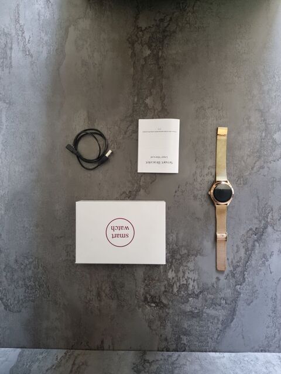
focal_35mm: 24
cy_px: 187
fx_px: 260
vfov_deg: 71.6
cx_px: 140
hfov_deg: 56.8
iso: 800
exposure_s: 1/50
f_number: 1.8
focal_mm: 6.7
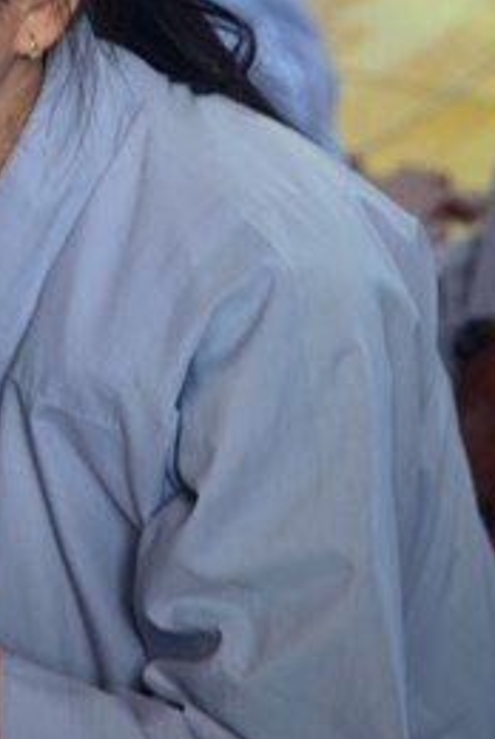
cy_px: 102
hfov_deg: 5.0
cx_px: -94
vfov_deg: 7.5
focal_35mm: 275
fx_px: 5656
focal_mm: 110
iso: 160
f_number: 4.5
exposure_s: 1/30
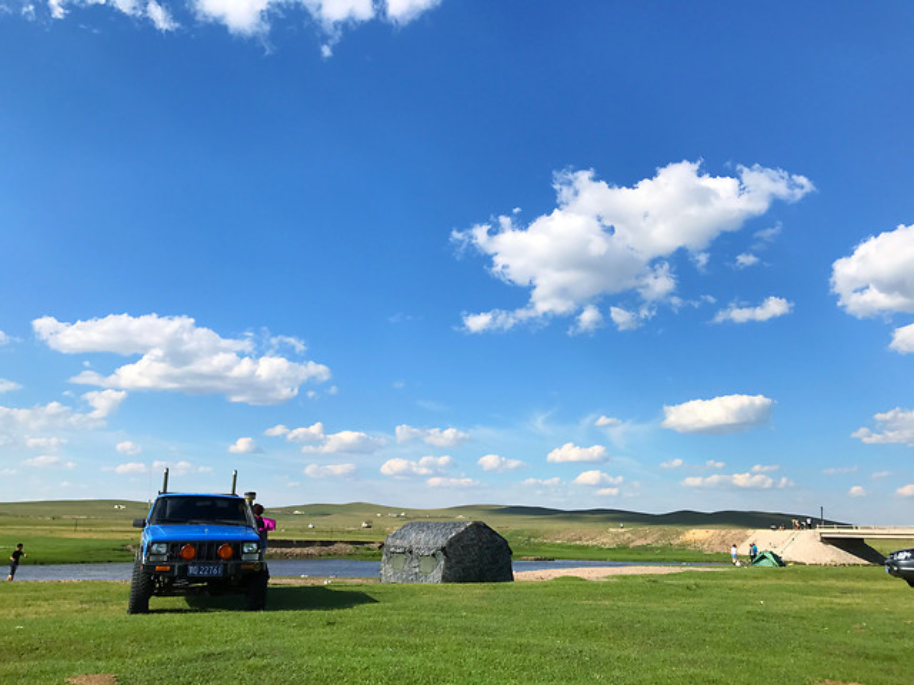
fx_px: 739
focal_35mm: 28
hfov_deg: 63.4
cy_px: 342
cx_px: 457
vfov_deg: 49.7
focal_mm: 3.99
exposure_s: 1/3300
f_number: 1.8
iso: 20
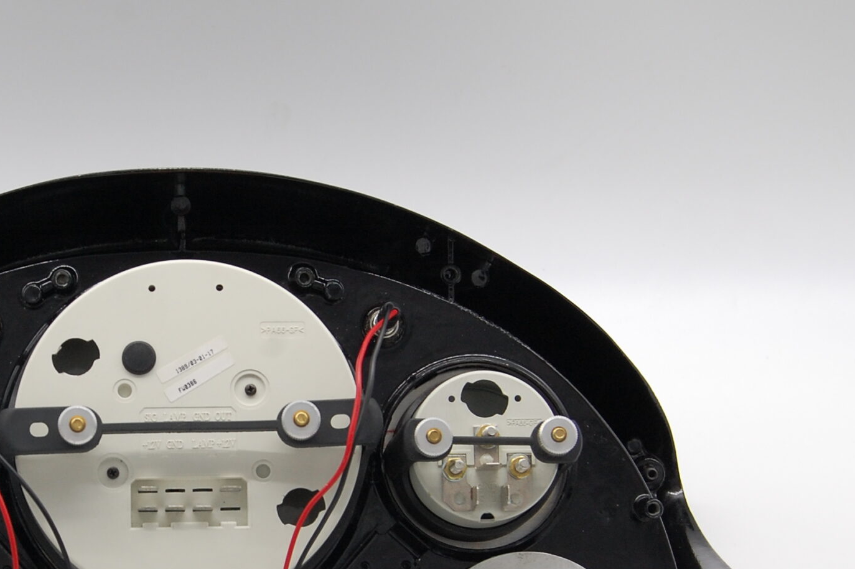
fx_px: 2255
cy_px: 445
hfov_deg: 21.2
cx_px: 171
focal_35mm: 95
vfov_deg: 14.3
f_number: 7.1
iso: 400
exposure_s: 1/40
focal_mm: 34
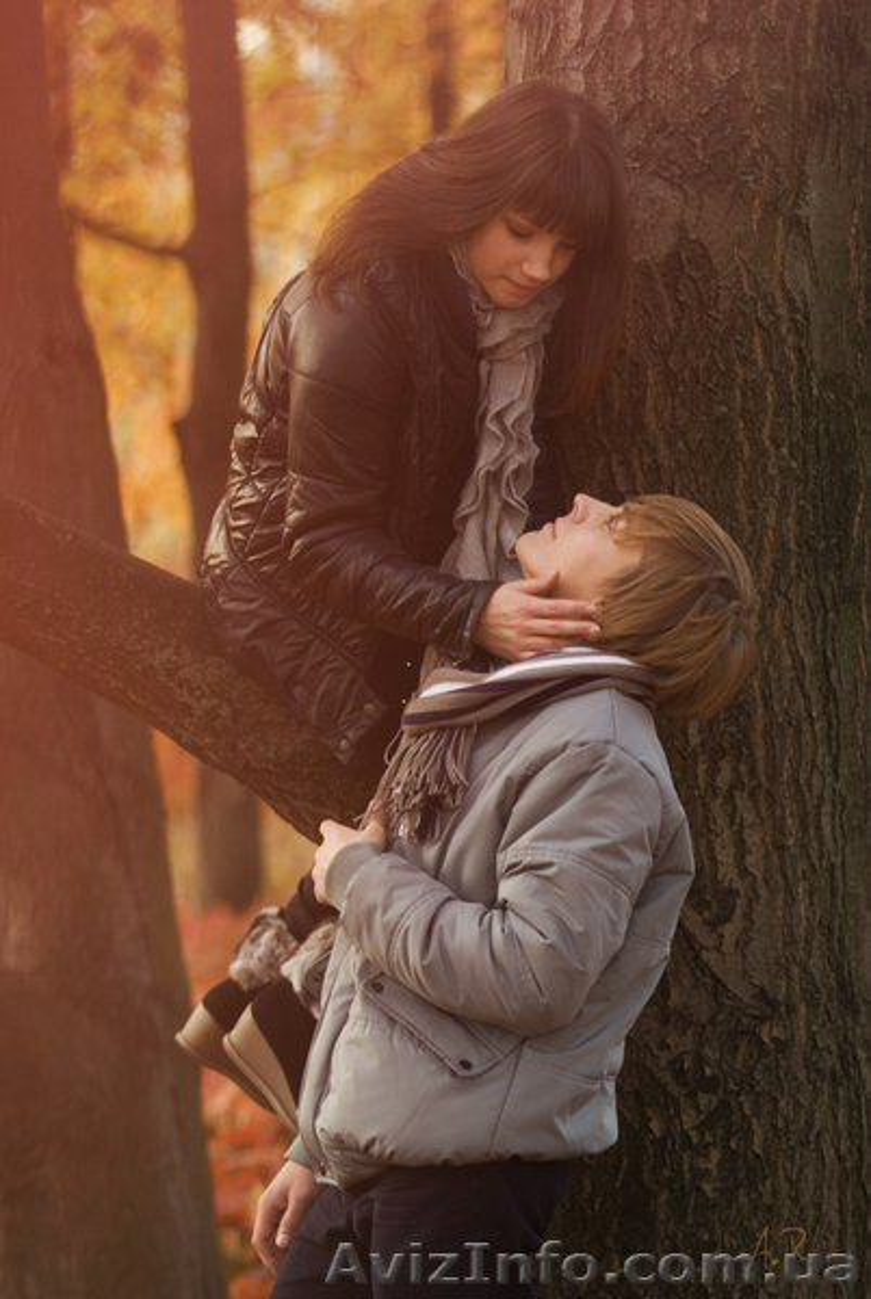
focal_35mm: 128
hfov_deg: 10.8
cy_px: 650
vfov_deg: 16.0
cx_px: 436
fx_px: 4611
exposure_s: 1/200
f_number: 2
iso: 250
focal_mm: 85
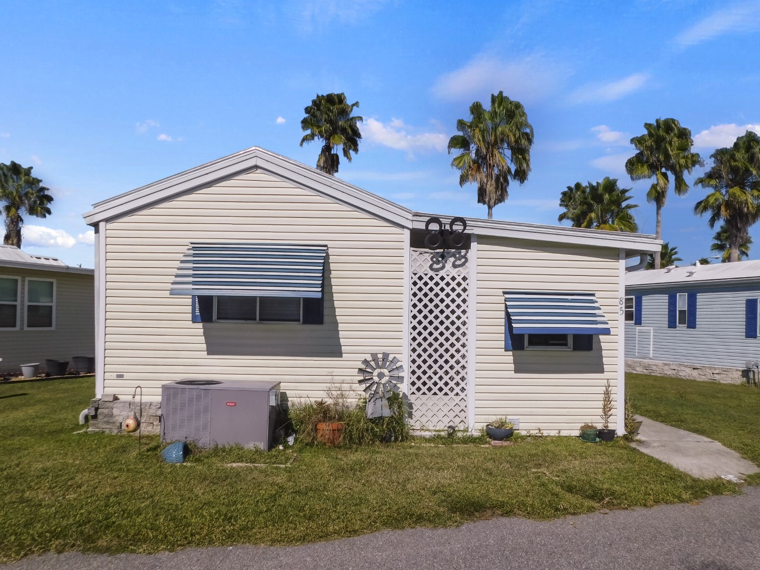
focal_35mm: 23
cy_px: 285
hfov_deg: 73.9
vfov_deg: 58.9
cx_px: 380
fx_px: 505
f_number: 6
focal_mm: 4
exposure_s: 1/1000
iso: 125
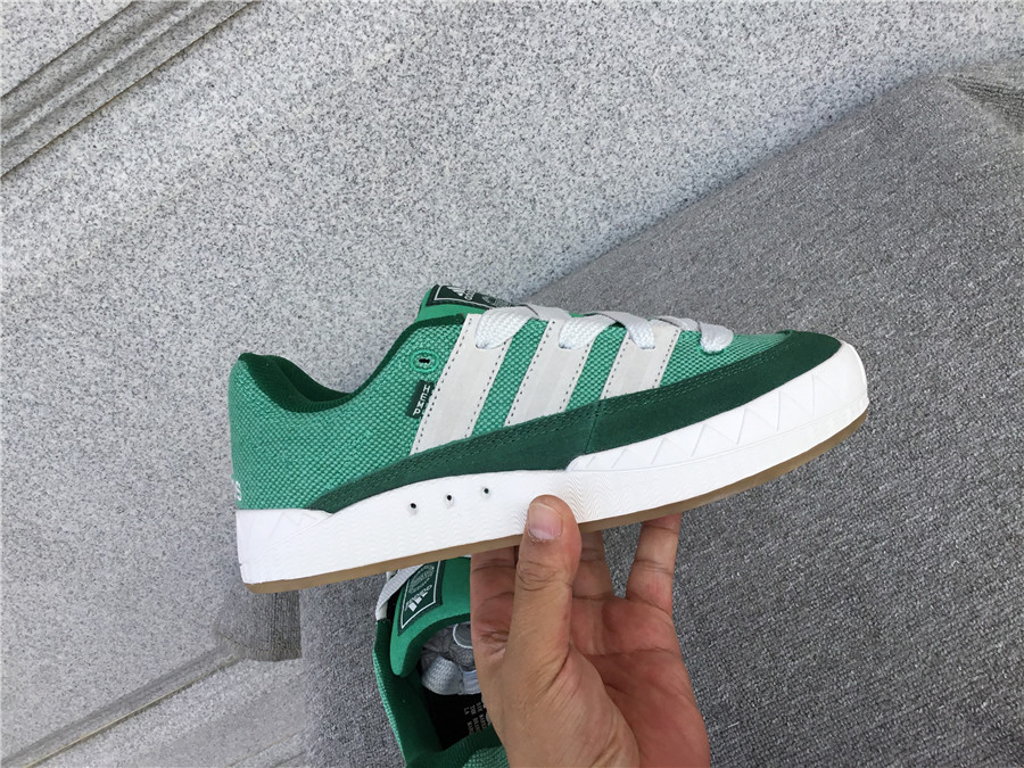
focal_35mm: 31
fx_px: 917
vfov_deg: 45.4
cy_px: 384
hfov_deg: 58.4
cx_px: 512
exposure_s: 1/370
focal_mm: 3.3
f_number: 2.4
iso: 25
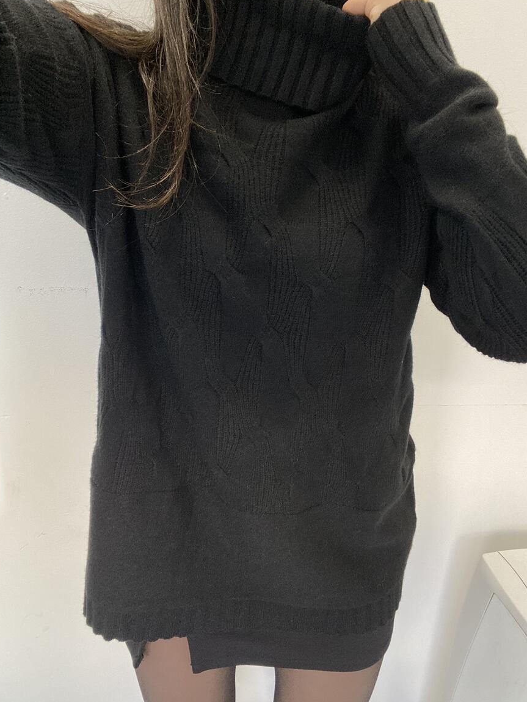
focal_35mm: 24
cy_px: 340
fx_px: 487
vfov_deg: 71.6
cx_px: 266
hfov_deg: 56.8
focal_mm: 2.71
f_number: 2.2
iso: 125
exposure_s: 1/60
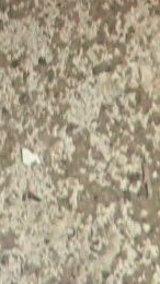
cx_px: -30
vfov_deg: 9.4
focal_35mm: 201
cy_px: -421
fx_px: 1518
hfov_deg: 6.0
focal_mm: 4.5
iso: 200
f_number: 2
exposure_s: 1/40
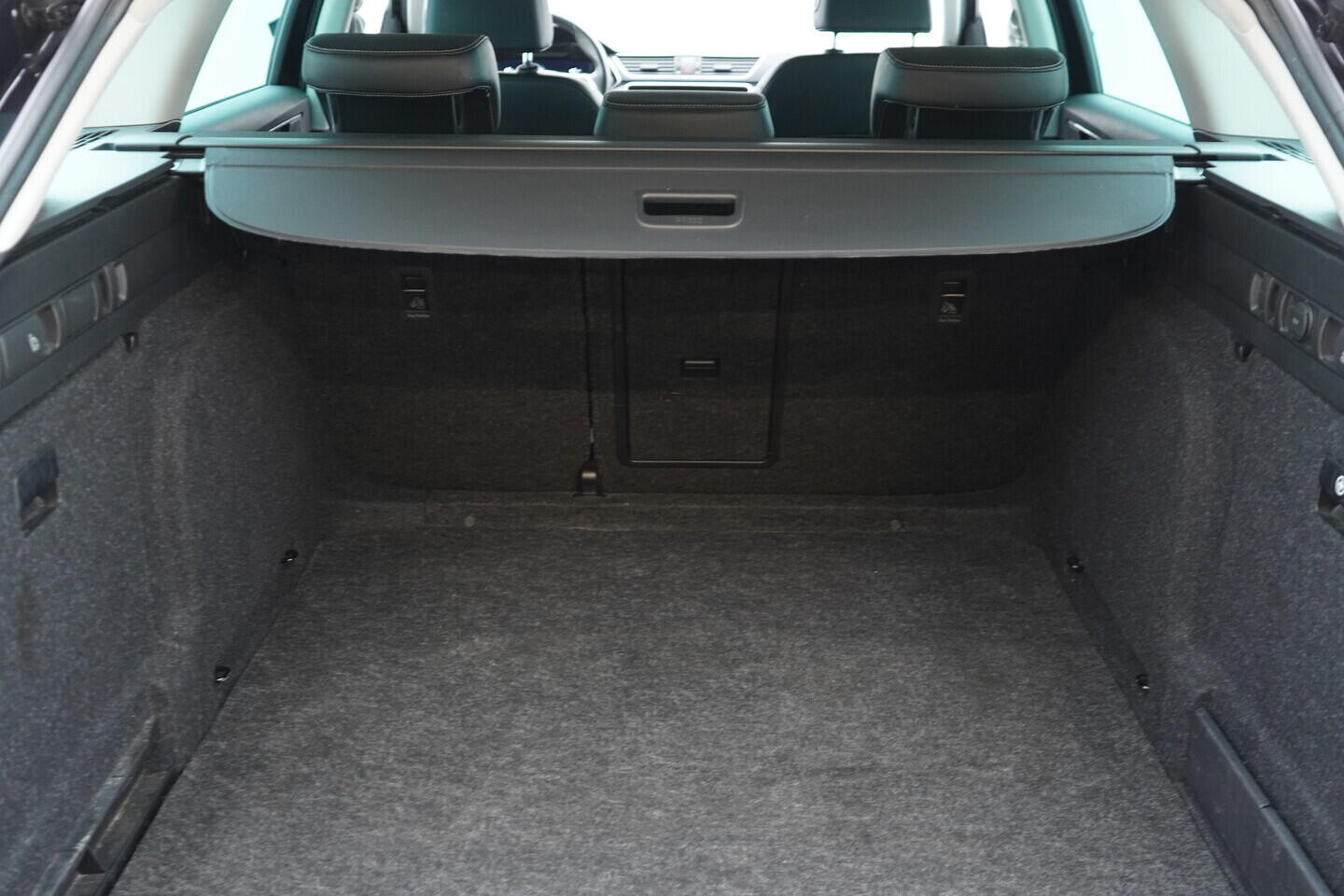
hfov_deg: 53.1
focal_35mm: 36
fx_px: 1344
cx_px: 672
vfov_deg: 36.9
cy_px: 448
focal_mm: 24
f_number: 2.8
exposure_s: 1/40
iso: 1000
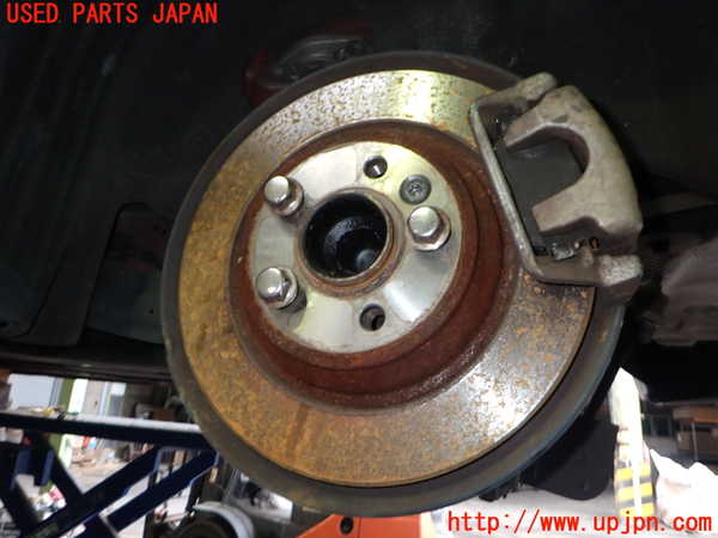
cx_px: 359
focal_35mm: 25
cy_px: 269
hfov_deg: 69.4
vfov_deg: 54.9
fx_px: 519
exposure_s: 1/30
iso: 200
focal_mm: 4.5
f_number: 2
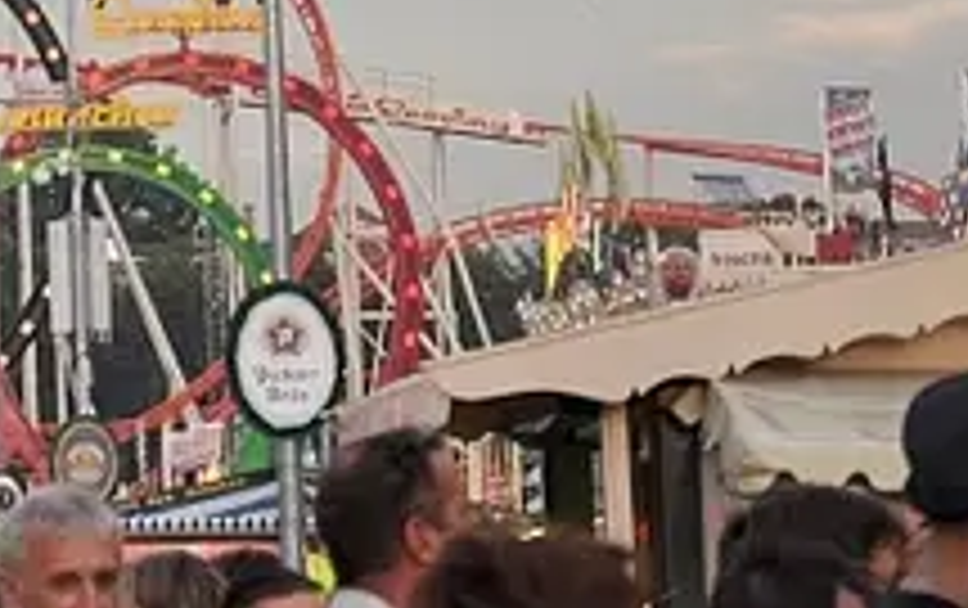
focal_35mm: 288
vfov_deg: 4.6
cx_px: -347
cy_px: -250
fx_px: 7608
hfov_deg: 7.2
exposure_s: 1/80
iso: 200
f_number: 5
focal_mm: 58
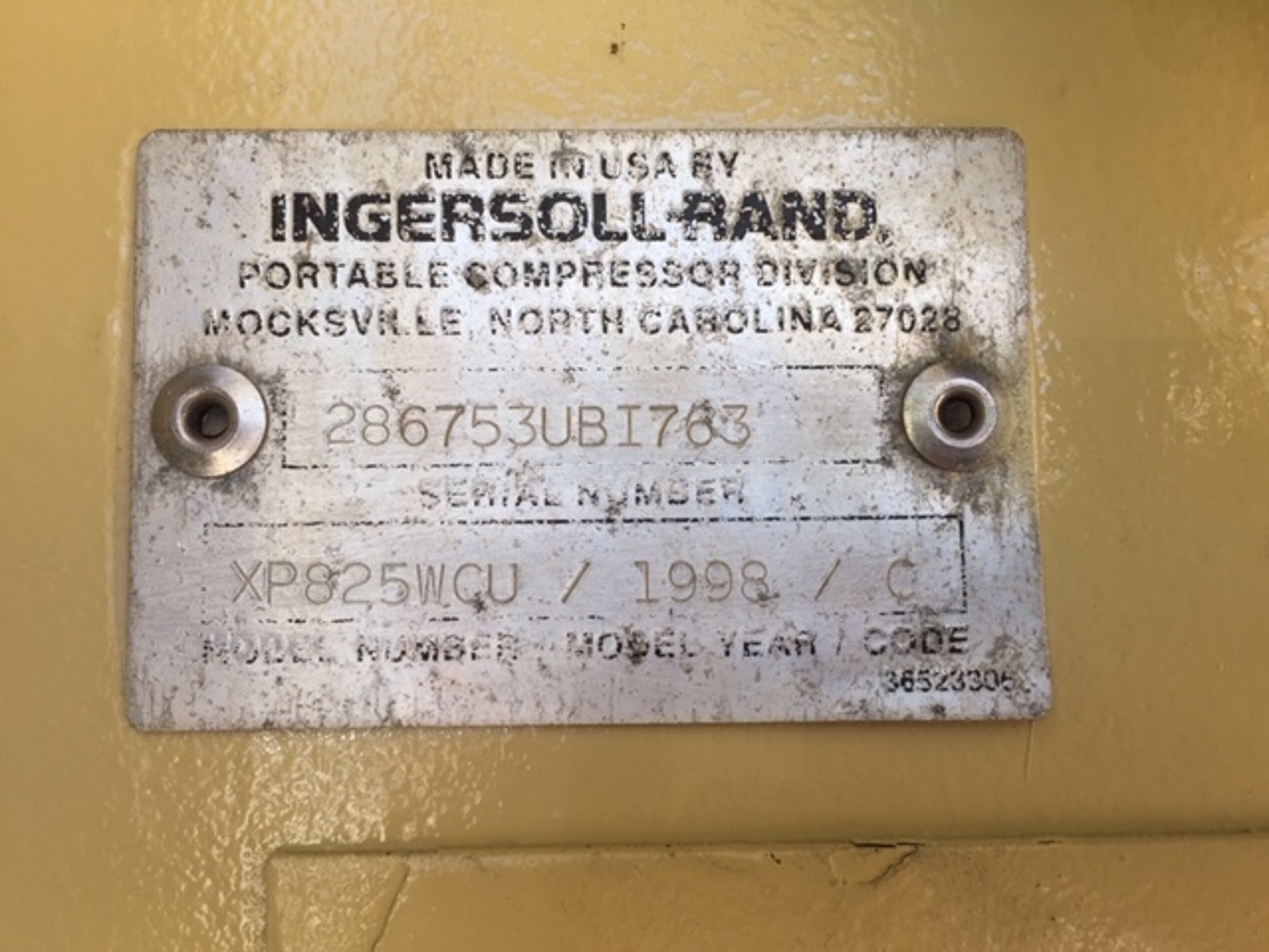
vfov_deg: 48.2
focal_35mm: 29
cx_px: 634
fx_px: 1063
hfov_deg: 61.7
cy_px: 476
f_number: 2.2
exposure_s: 1/201
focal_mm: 4.15
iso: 32
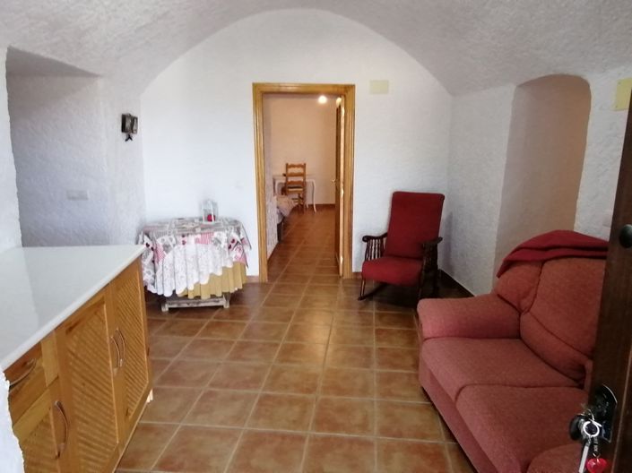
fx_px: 456
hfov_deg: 69.4
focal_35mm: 25
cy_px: 236
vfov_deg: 54.8
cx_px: 316
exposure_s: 1/40
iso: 160
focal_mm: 2.7
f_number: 2.4
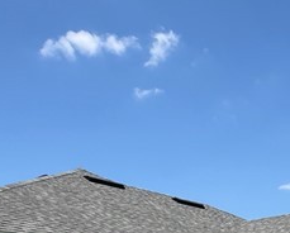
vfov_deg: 21.7
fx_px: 524
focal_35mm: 61
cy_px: 332
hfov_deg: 29.9
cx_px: 249
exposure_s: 1/1637
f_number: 2.2
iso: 40
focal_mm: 2.22
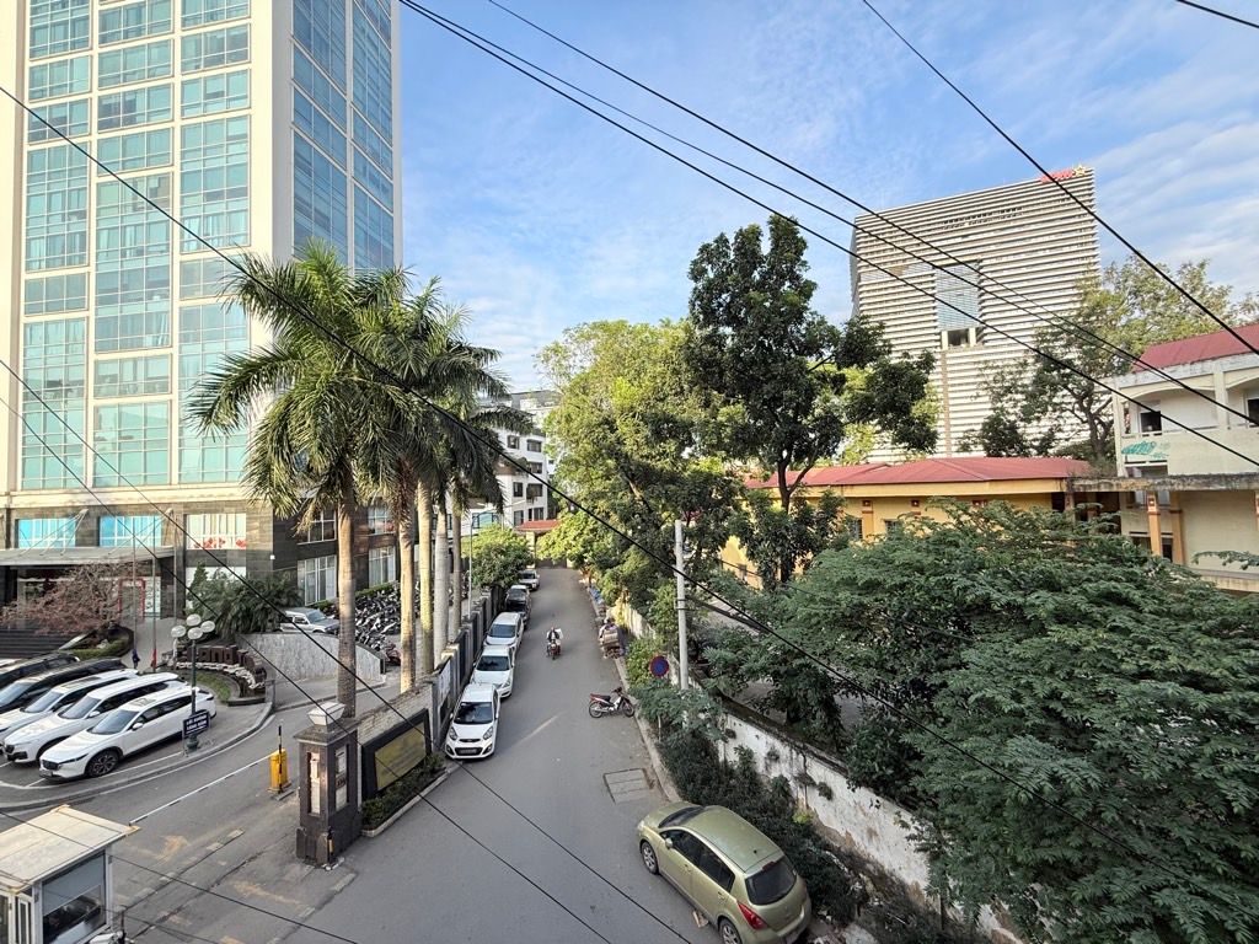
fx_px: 509
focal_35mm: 14
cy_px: 472
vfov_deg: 85.7
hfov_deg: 102.1
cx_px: 630
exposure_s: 1/506
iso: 64
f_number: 2.2
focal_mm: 2.22
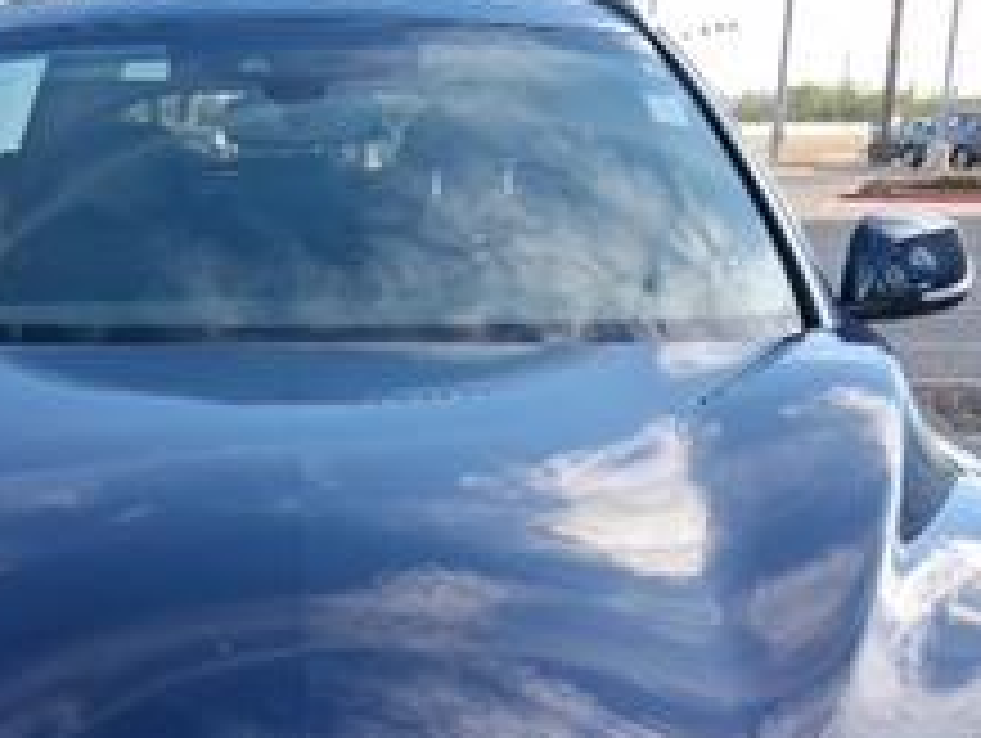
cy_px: 756
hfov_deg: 31.8
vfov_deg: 23.3
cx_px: 292
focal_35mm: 60
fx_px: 1702
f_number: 1.8
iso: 25
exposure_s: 1/240
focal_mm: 3.98
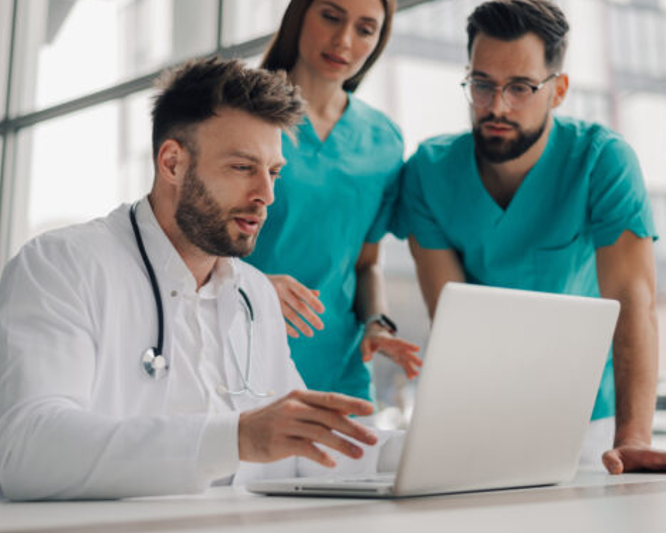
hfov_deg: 31.5
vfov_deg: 25.4
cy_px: 256
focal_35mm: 60
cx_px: 337
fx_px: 1182
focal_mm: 50
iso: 100
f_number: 1.8
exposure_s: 1/320
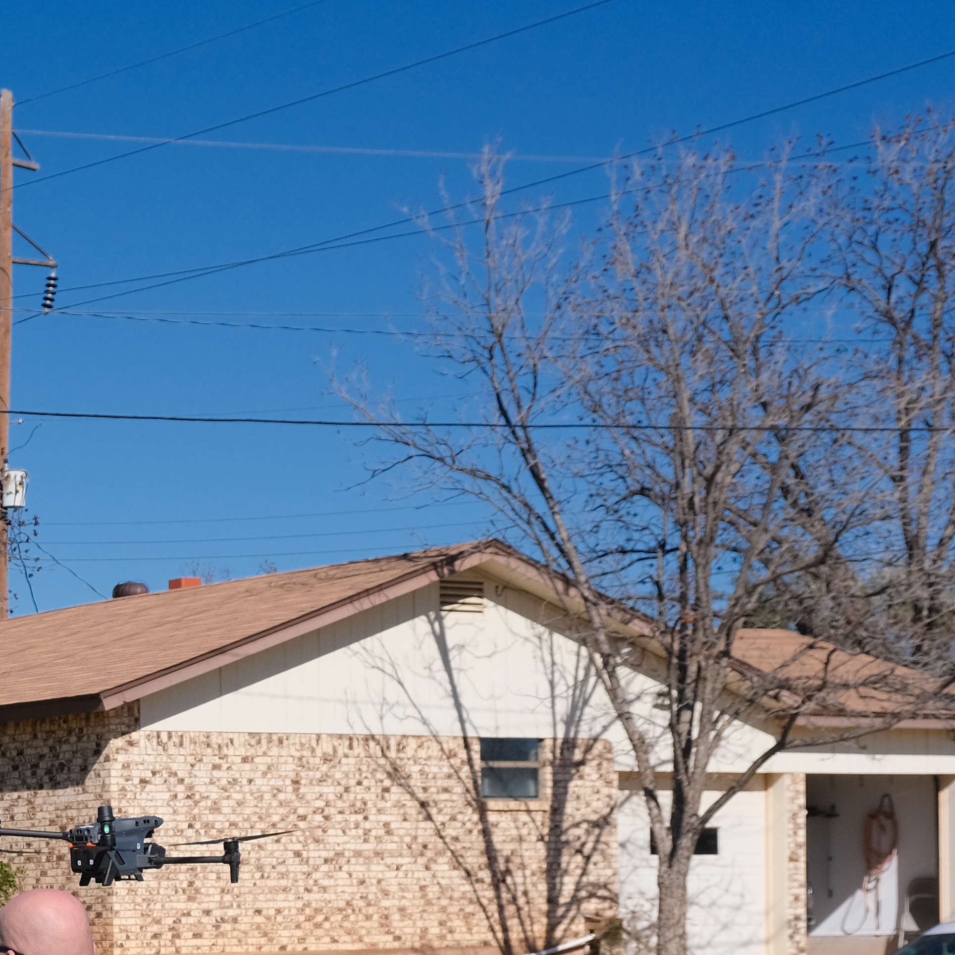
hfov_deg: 16.1
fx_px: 3090
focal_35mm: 99
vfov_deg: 17.1
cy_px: 1016
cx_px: -464
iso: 320
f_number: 5.6
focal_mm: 24.3
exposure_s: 1/1500
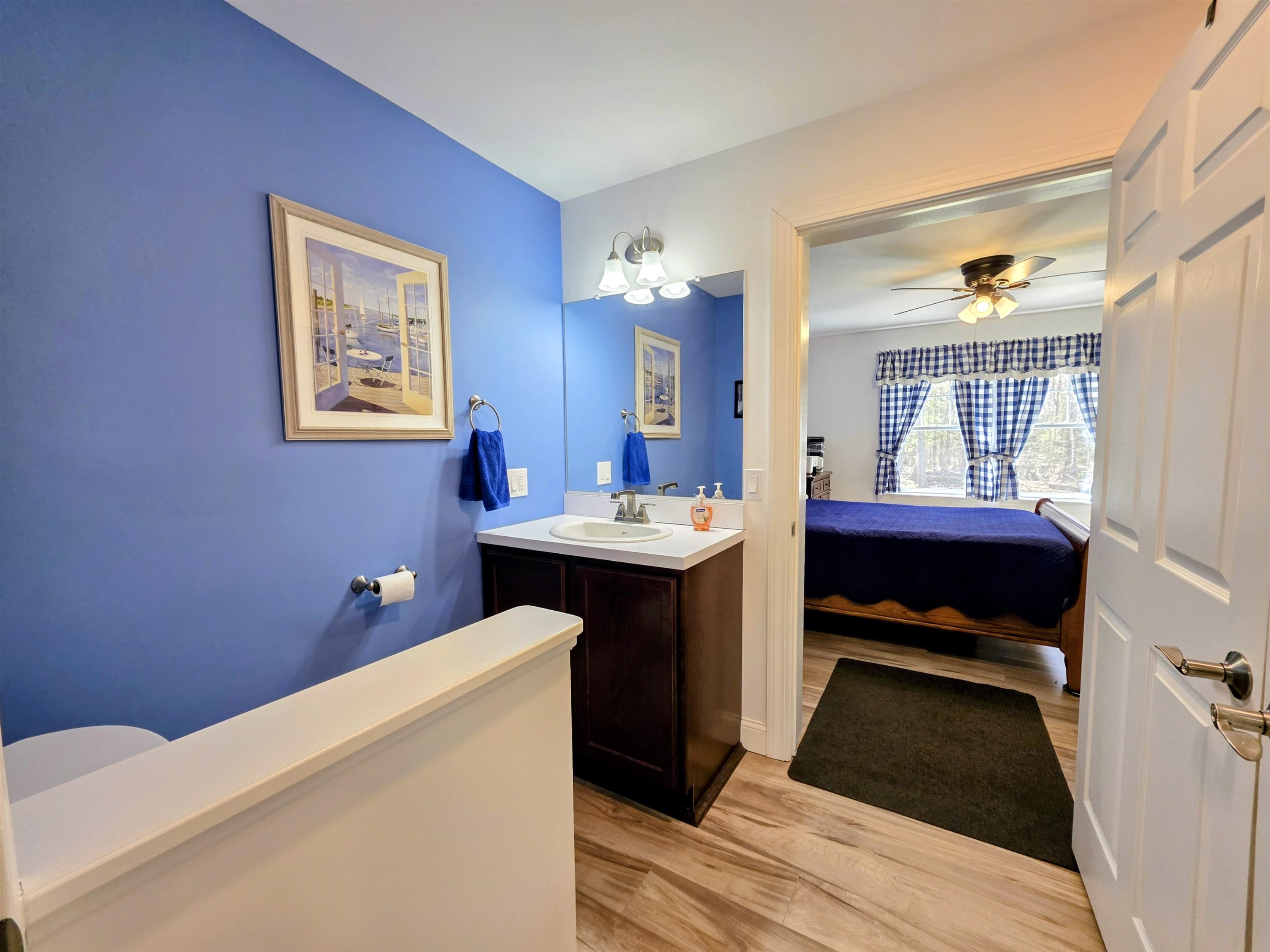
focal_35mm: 13
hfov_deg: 106.2
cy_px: 476
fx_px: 477
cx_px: 635
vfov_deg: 89.9
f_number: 1.9
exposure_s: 1/120
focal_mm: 2.2
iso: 160
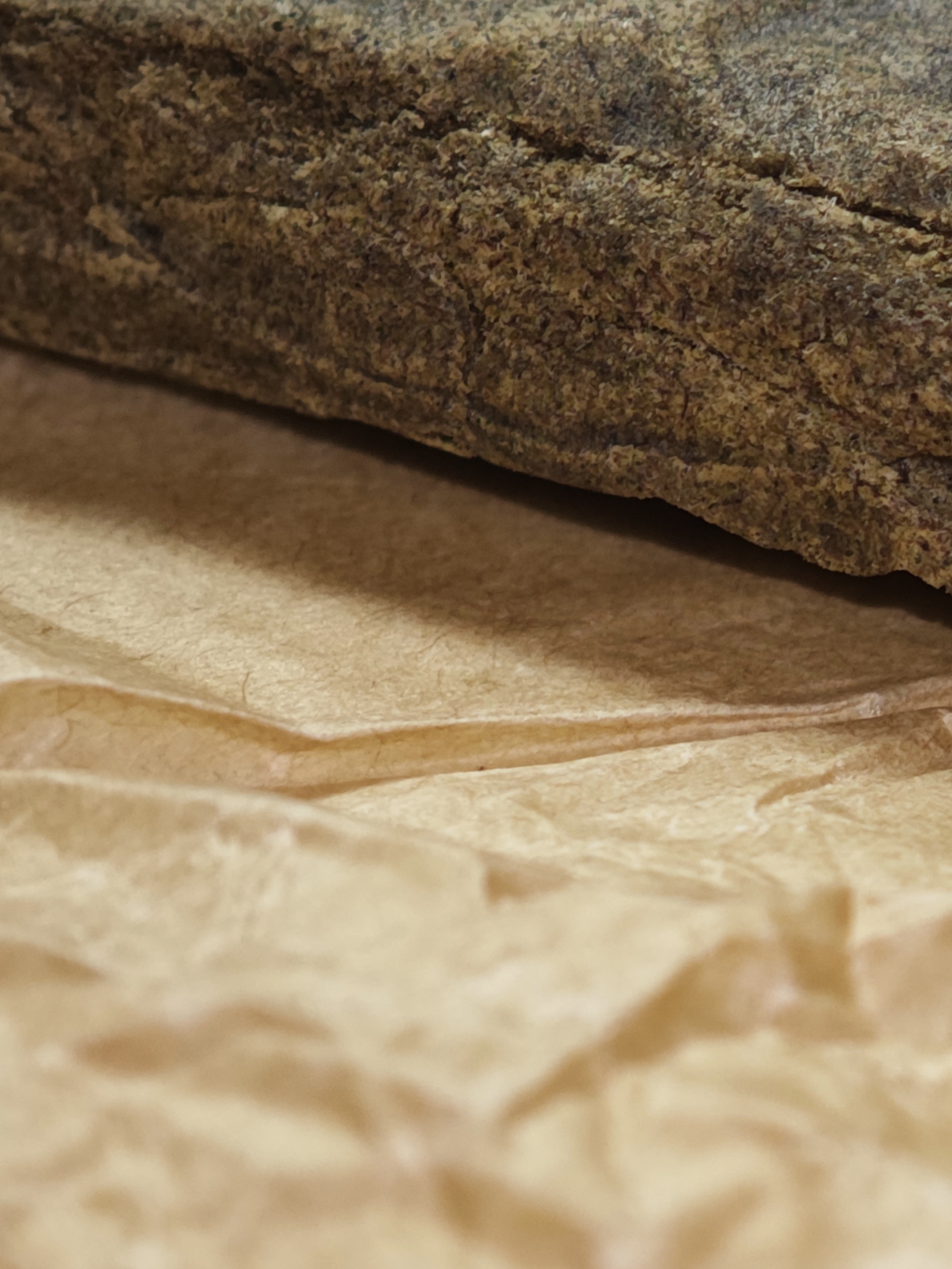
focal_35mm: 188
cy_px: 117
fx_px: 6892
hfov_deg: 7.9
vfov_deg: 10.5
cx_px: 818
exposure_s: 1/100
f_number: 1.8
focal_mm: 11.5
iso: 200
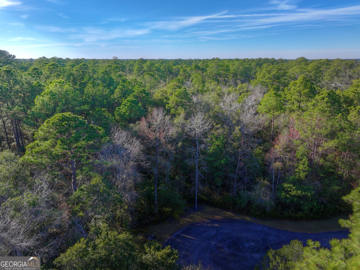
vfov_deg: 56.8
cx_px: 180
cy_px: 135
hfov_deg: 71.6
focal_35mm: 24
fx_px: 250
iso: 100
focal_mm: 12.29
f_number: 8
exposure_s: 1/200
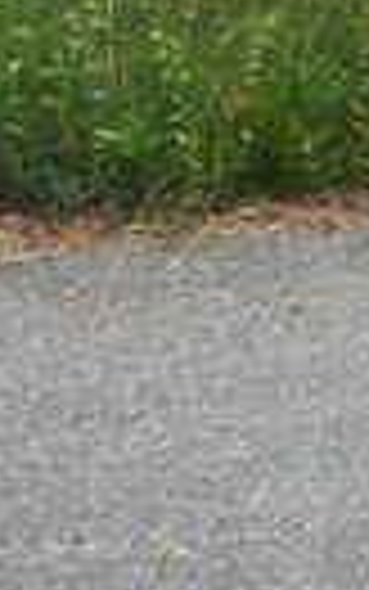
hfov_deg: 6.3
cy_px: -435
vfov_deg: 11.3
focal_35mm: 174
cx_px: 1406
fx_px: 2797
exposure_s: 1/500
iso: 80
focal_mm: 5.7
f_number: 5.5
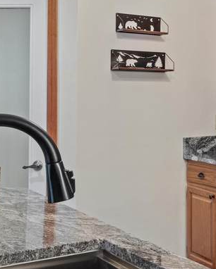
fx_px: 527
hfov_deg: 20.8
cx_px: 290
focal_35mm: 66
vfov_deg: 28.6
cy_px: 100
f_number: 8
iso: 1250
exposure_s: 1/2
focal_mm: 13.8
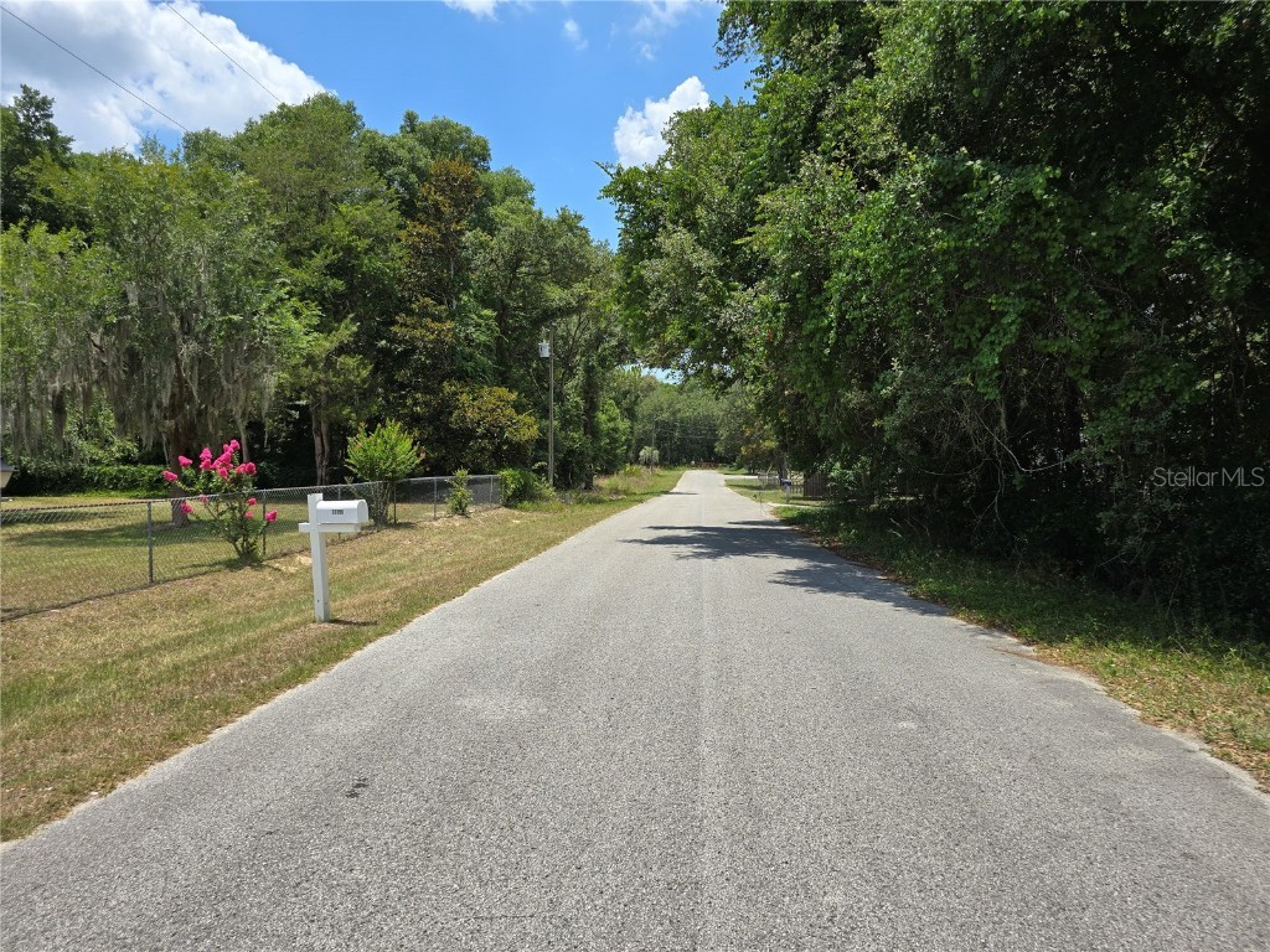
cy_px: 476
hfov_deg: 73.9
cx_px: 635
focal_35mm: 23
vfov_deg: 58.9
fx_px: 844
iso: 12
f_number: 1.7
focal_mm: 6.3
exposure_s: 1/722
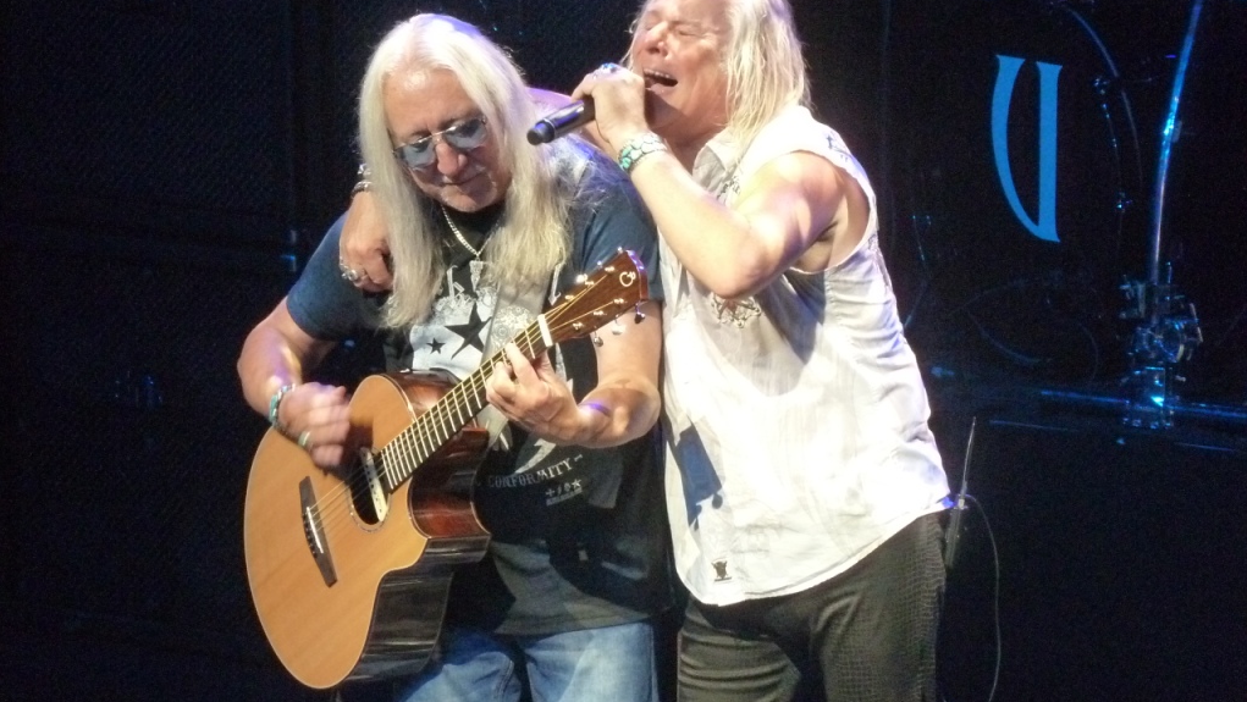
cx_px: 623
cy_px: 304
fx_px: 9393
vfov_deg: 4.3
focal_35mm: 284
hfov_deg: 7.6
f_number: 4.7
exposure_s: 1/50
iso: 800
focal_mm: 42.6
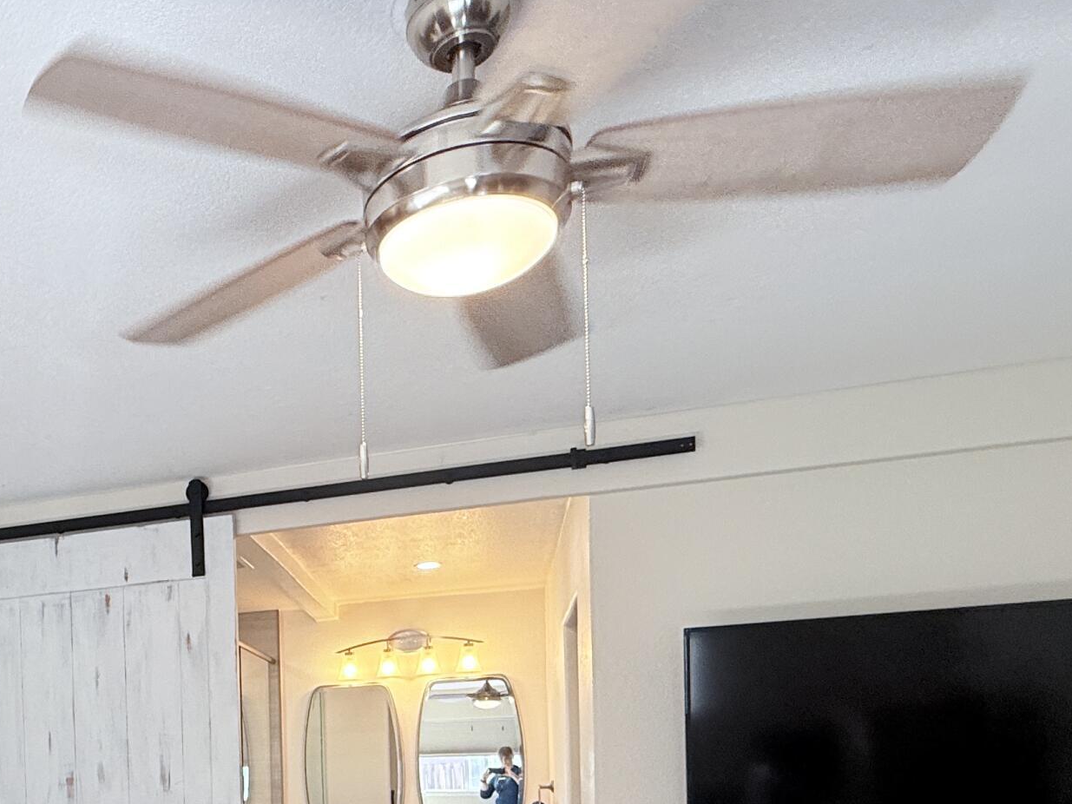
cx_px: 95
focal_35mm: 34
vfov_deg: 37.7
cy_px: 788
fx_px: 1053
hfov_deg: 48.0
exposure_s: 1/120
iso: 100
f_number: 2.2
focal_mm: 2.22
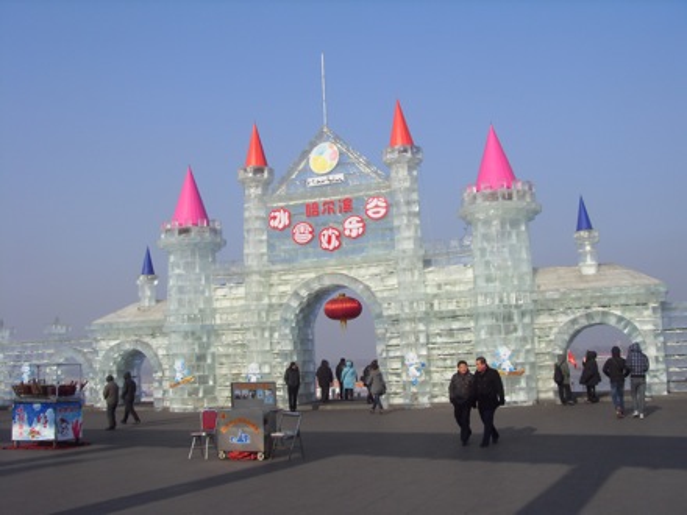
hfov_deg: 47.9
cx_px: 344
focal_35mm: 39
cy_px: 258
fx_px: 774
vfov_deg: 36.8
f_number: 6.2
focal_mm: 6.6
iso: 80
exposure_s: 1/350
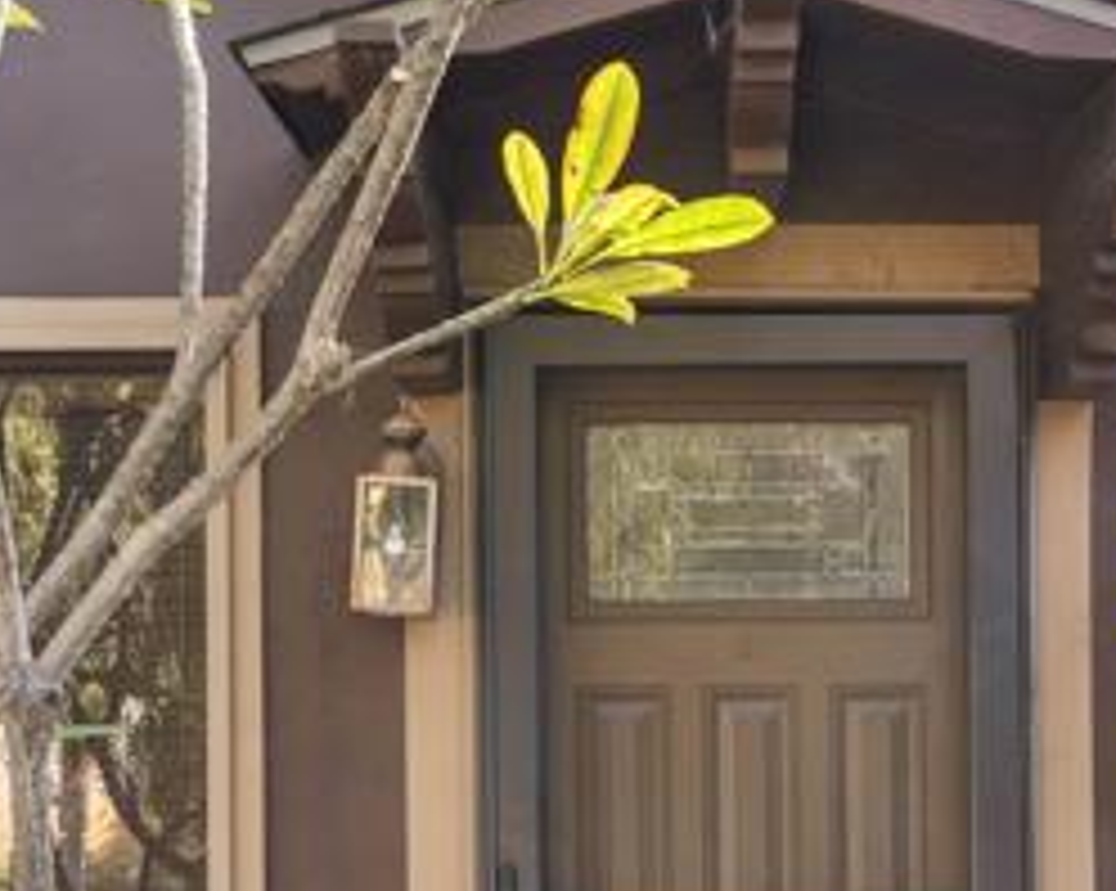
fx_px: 2805
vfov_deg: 17.6
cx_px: 752
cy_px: 896
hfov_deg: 22.4
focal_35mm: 85
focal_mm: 35
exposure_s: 1/125
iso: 500
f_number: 8
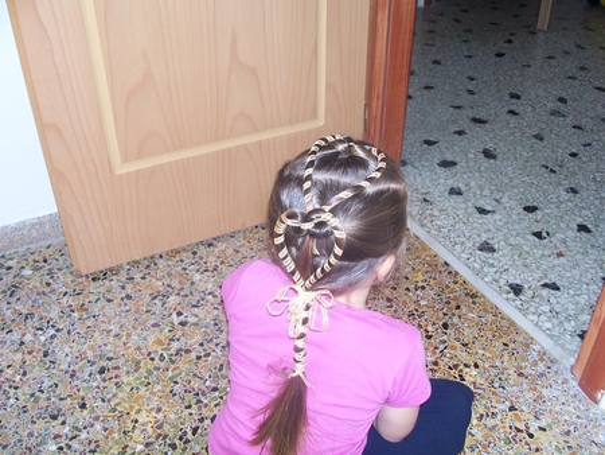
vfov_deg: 40.7
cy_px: 228
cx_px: 302
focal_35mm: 35
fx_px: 612
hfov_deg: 52.6
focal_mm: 6
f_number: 2.8
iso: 80
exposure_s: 1/60
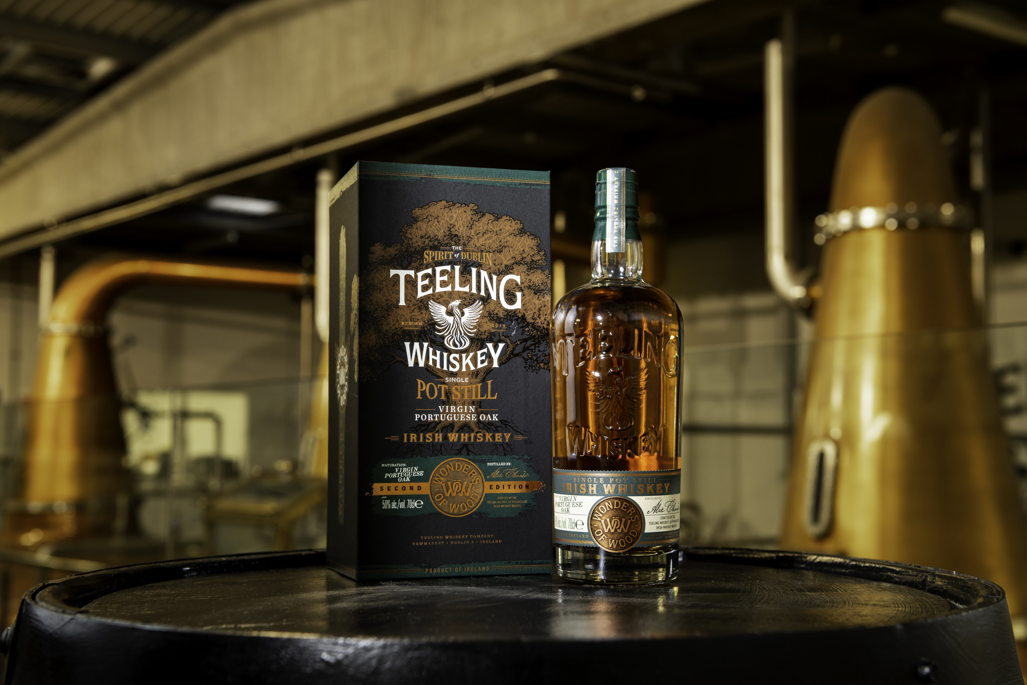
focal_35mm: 50
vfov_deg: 27.0
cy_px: 342
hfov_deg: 39.6
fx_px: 1426
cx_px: 514
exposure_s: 1/8
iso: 200
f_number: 6.3
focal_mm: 50
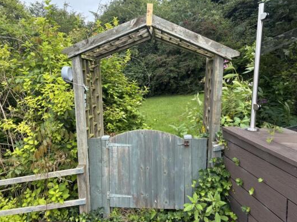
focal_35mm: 29
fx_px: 249
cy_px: 100
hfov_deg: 61.6
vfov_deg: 48.1
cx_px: 135
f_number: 1.6
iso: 50
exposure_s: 1/978
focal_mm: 5.96
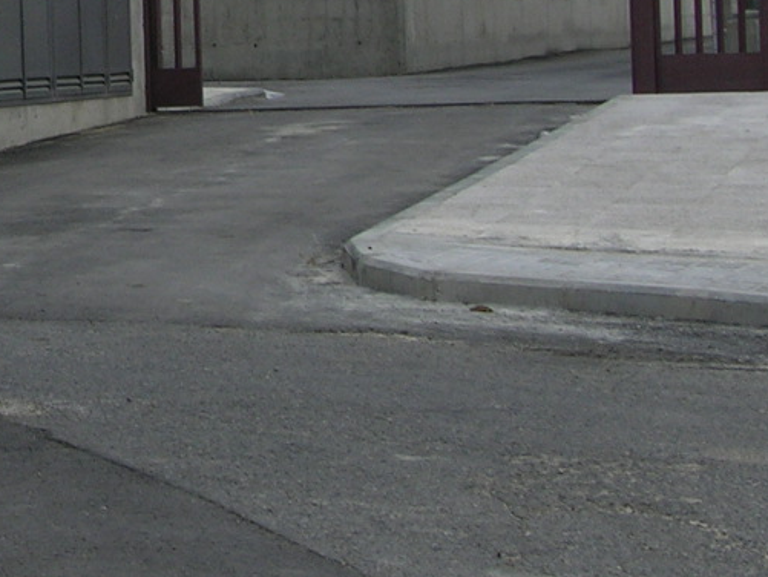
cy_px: -109
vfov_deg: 10.2
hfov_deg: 13.3
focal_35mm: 143
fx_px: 3173
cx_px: -242
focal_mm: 8.9
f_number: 6.3
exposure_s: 1/212
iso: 50
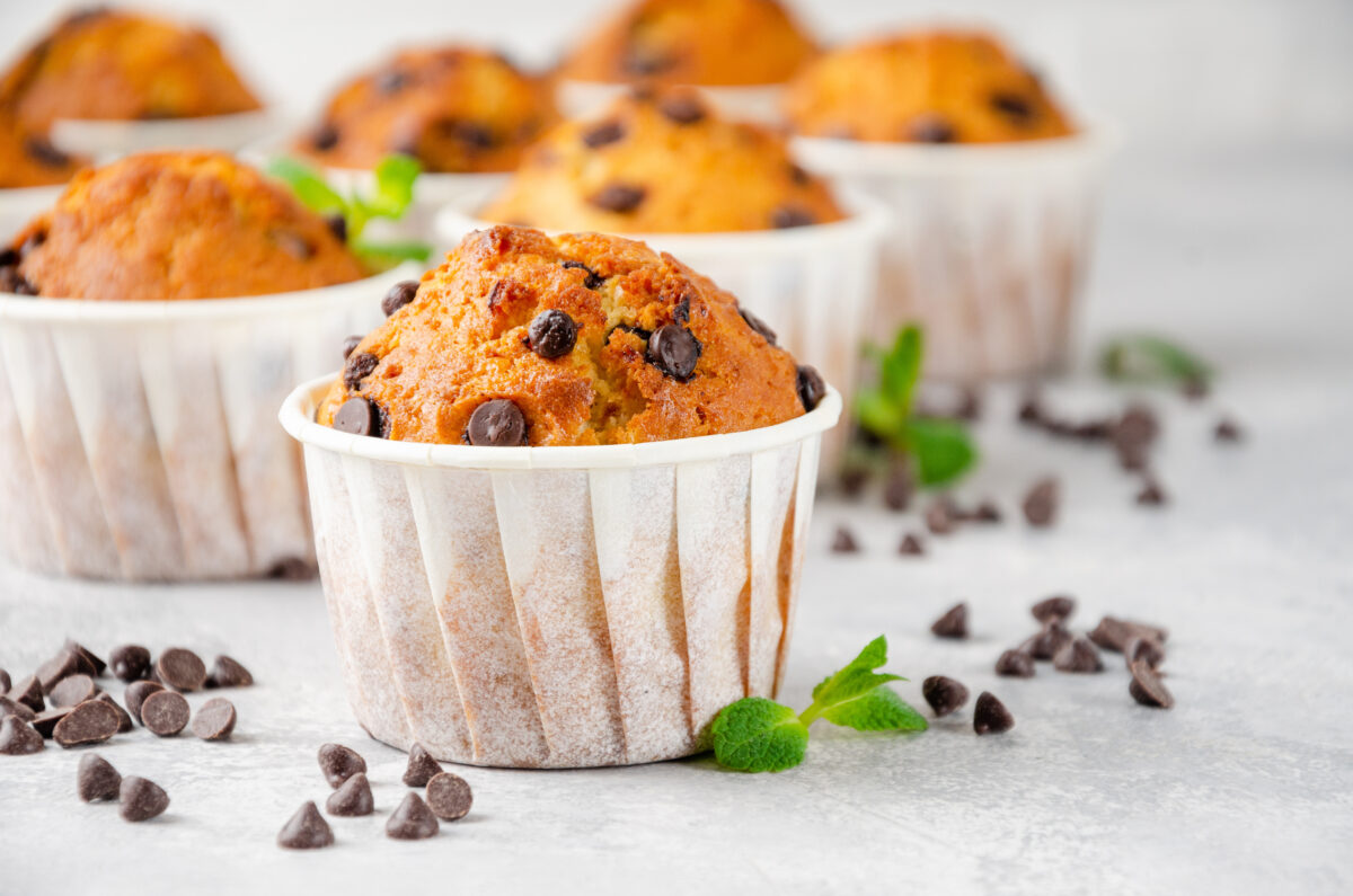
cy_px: 448
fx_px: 5908
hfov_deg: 13.1
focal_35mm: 158
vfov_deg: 8.7
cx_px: 676
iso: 320
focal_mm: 105
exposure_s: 1/200
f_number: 7.1
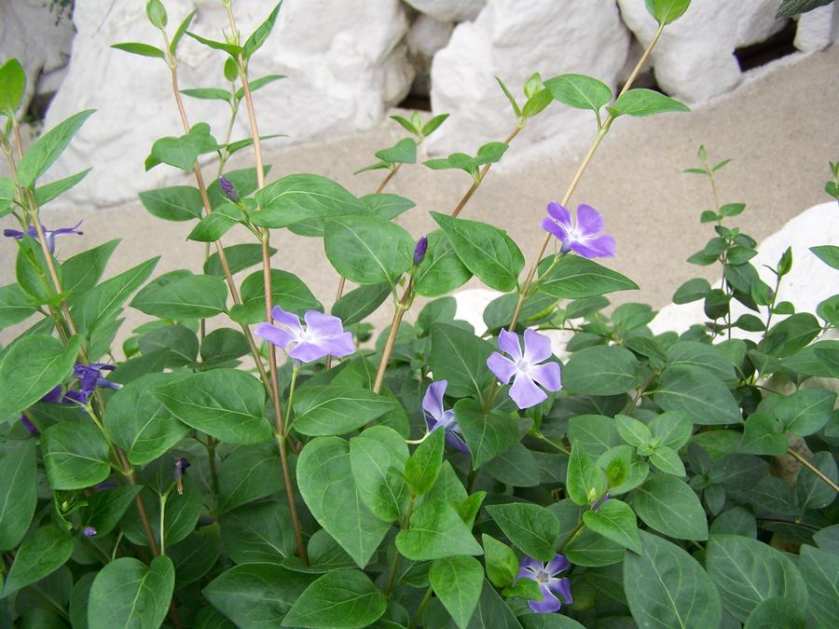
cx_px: 420
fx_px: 921
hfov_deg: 49.0
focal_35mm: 38
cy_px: 314
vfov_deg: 37.7
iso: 64
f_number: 2.8
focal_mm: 6.3
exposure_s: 1/60
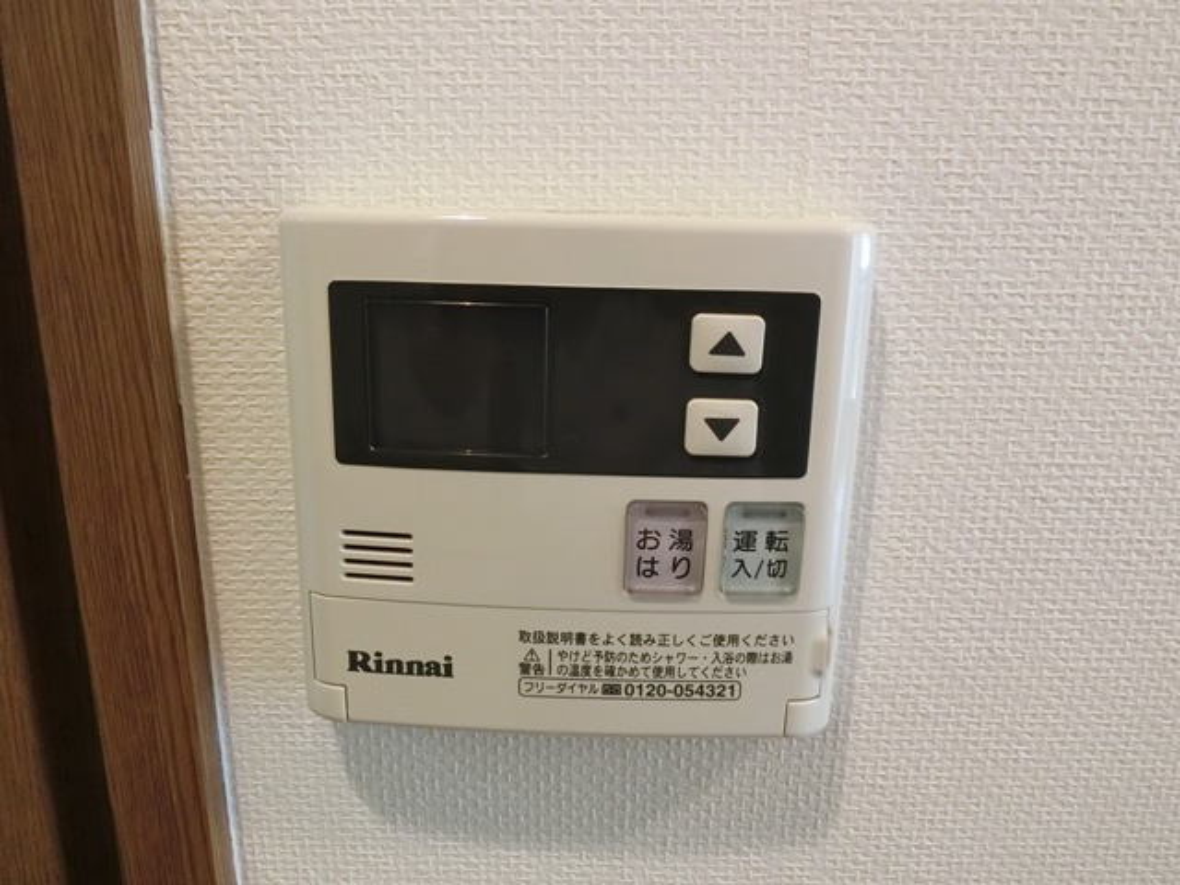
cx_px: 590
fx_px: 852
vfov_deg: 54.9
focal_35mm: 25
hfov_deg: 69.4
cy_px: 442
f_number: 3.5
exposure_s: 1/60
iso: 800
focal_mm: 4.5
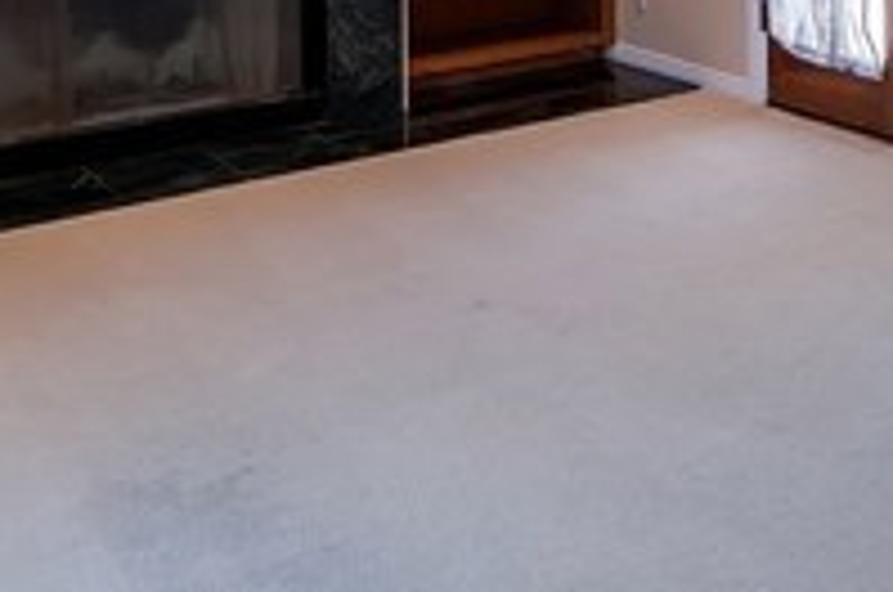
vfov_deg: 20.2
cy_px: -289
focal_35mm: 58
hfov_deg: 29.1
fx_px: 1436
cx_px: 1113
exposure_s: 1/30
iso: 200
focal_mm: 12
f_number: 9
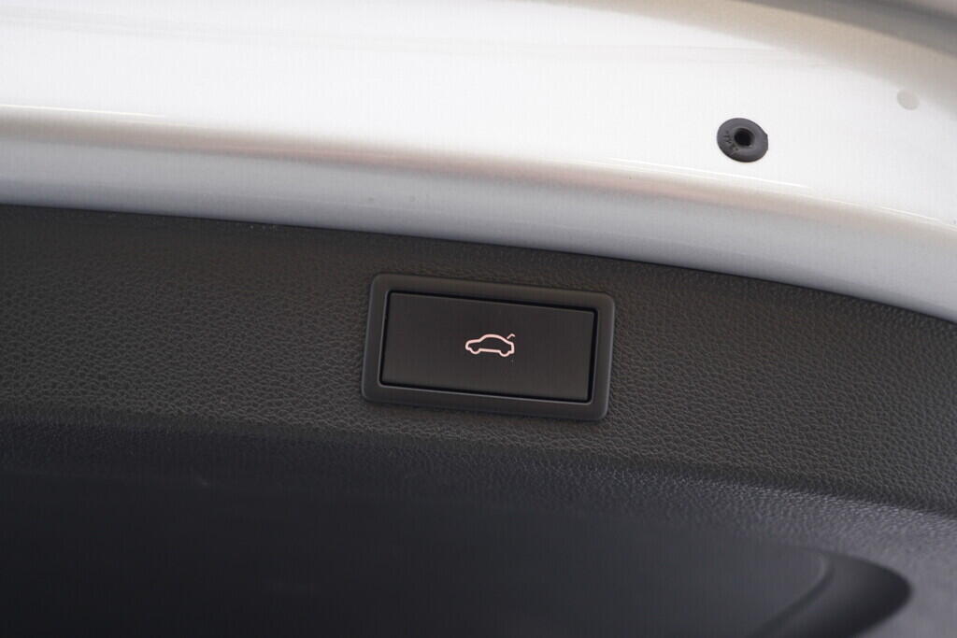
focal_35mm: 36
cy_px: 319
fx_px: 957
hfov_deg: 53.1
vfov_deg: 36.9
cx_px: 478
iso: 160
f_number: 2.8
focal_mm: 24
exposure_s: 1/40
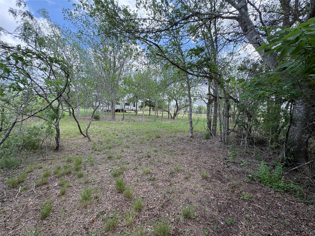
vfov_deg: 85.7
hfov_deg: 102.1
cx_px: 158
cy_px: 118
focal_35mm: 14
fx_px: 127
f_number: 2.2
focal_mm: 2.22
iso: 64
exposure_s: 1/464
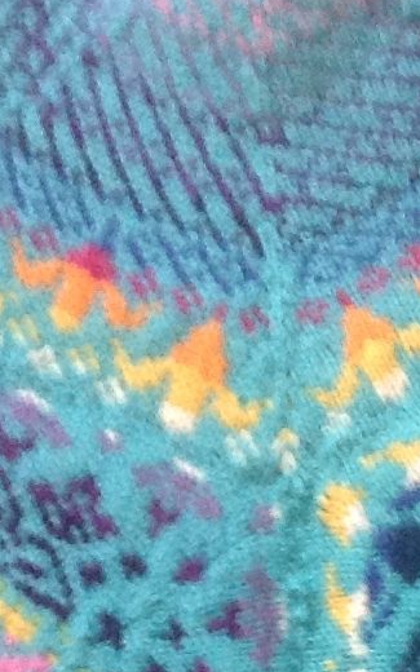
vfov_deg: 11.7
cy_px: 872
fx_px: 3187
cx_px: 496
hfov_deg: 7.5
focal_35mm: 174
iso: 100
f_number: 2.4
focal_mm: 3.3
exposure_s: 1/24
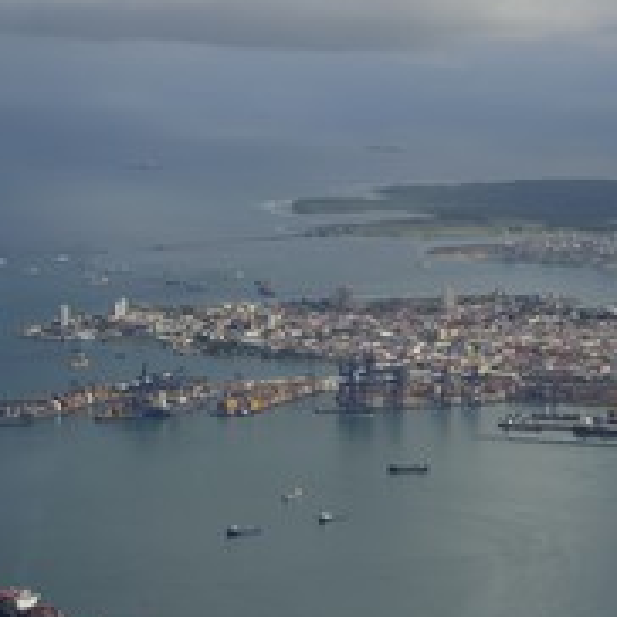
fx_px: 2763
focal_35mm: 137
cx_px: 386
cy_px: 322
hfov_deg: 12.7
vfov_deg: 12.7
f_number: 13
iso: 200
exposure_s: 1/500
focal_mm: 70
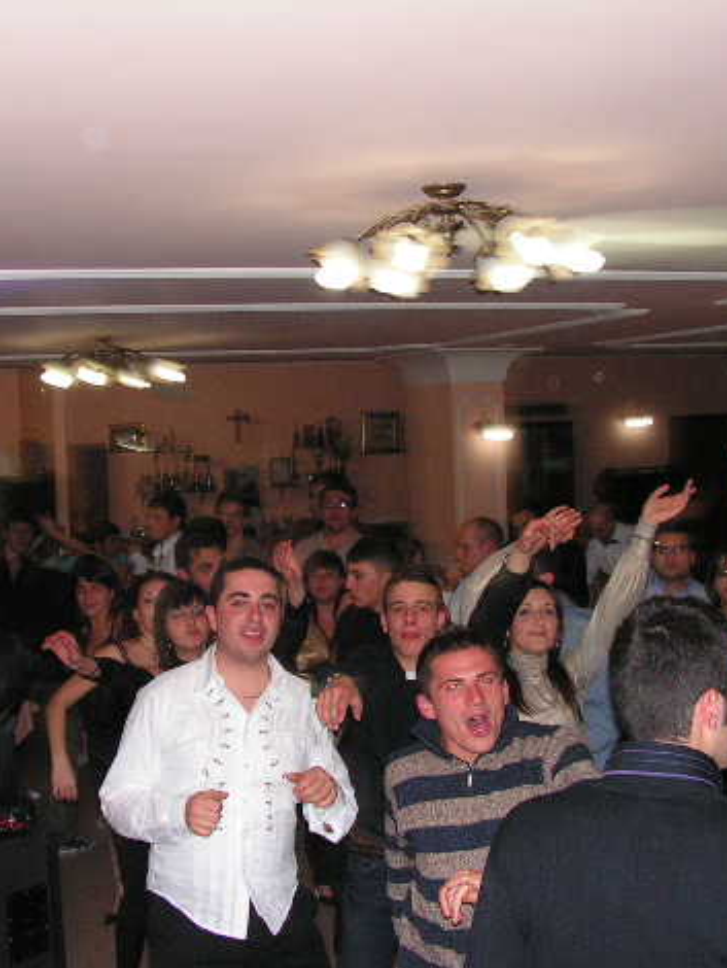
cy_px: 490
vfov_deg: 38.9
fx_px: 1371
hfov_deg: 29.7
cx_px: 325
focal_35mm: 49
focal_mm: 6
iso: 200
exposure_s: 1/40
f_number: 3.2
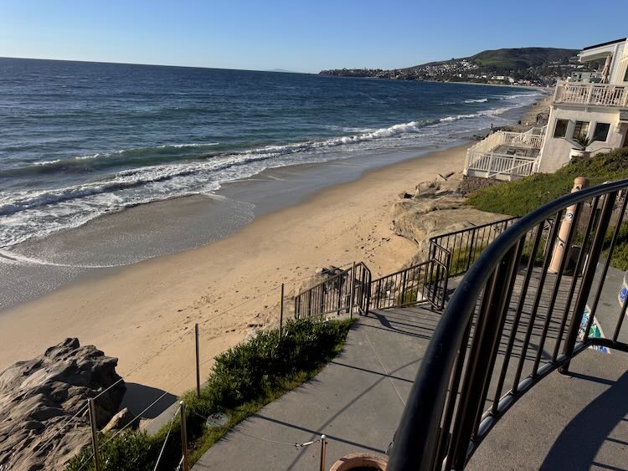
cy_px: 236
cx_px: 314
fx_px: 436
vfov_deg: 56.8
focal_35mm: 24
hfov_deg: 71.6
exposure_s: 1/7092
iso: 80
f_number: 1.78
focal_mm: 6.76
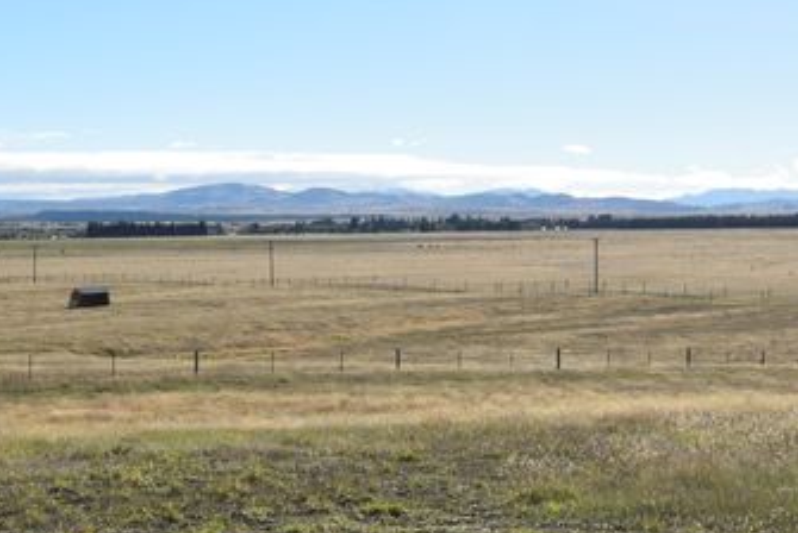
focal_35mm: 72
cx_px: 293
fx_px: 1601
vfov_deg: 18.9
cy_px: 336
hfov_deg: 27.9
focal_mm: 21
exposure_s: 1/200
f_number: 13
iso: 100
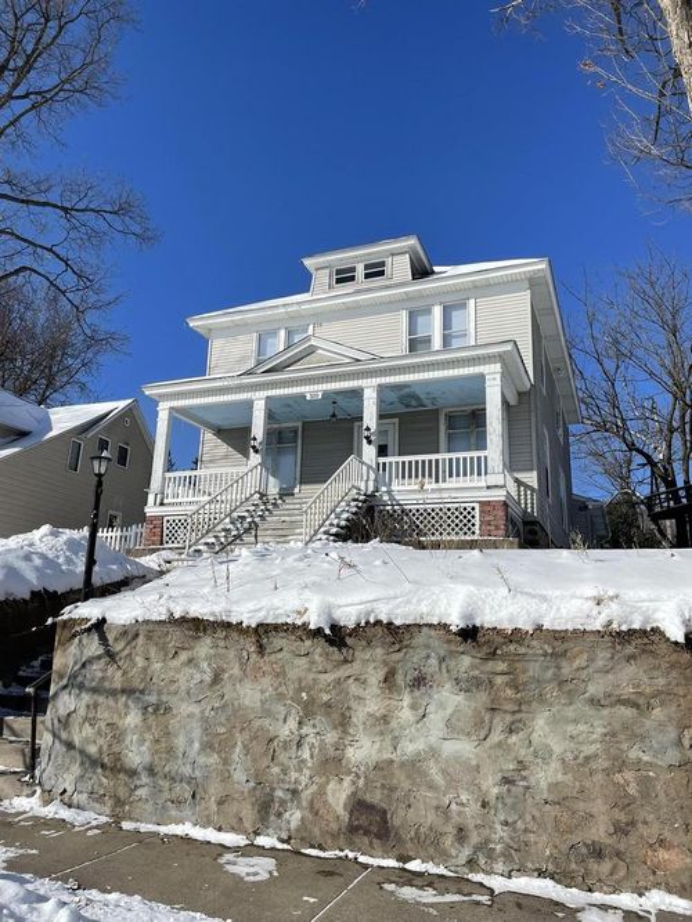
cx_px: 346
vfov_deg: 67.3
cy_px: 461
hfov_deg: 53.0
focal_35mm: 26
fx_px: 693
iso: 32
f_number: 1.6
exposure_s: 1/7813
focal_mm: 4.2
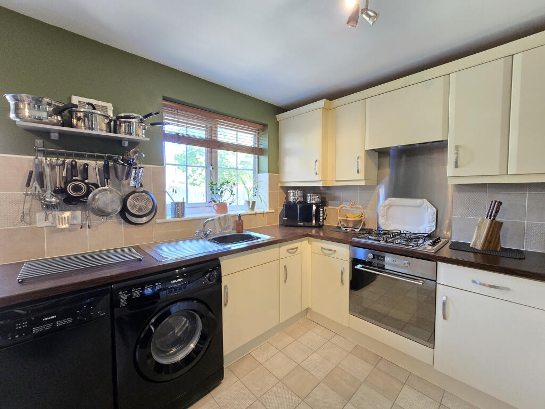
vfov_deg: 89.9
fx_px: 205
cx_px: 272
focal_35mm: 13
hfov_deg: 106.2
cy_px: 204
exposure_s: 1/50
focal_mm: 2.2
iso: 500
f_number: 2.2
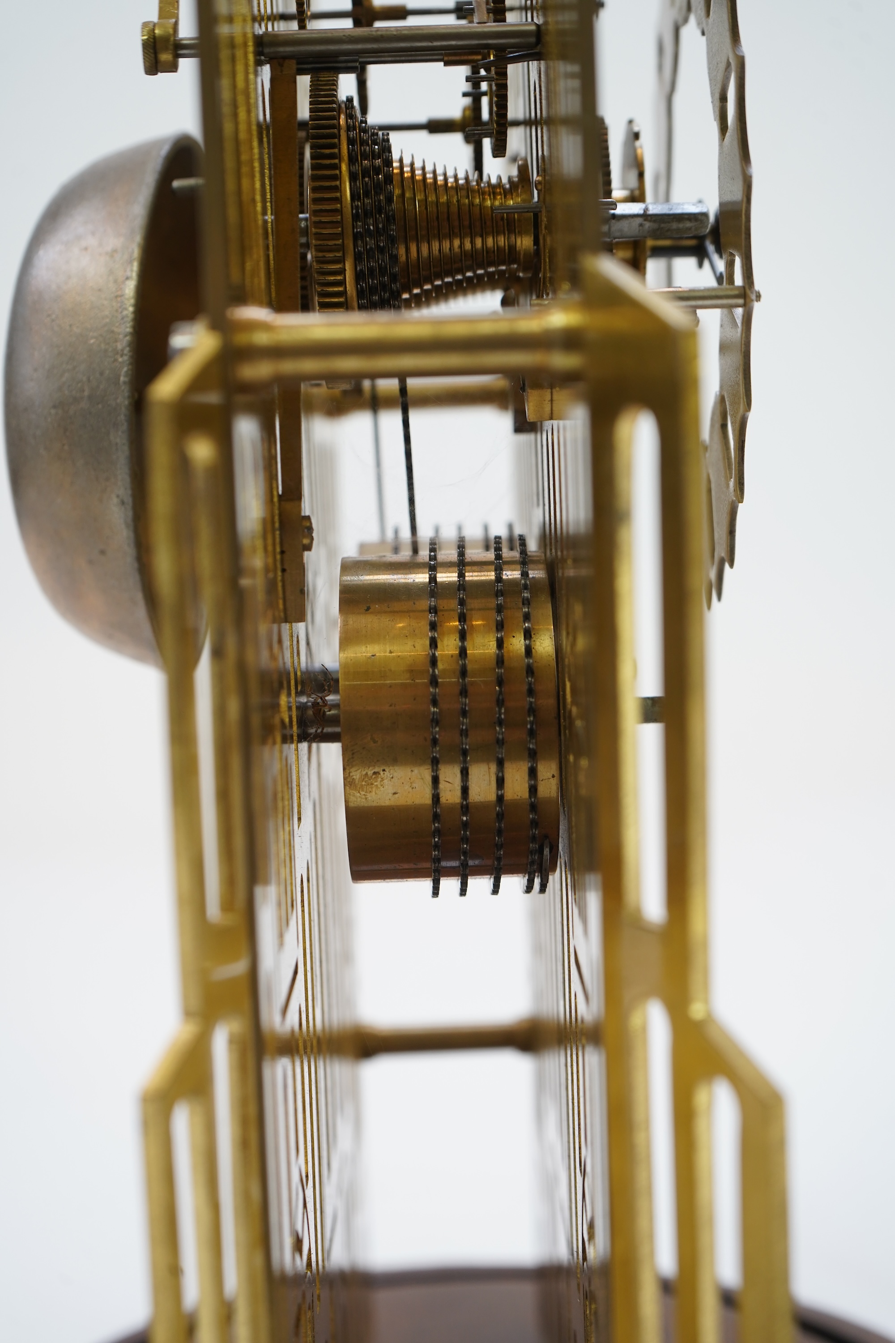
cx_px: 448
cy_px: 672
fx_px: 1827
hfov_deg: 27.5
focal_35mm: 49
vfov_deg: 40.3
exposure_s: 1/50
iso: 640
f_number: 6.3
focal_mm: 49
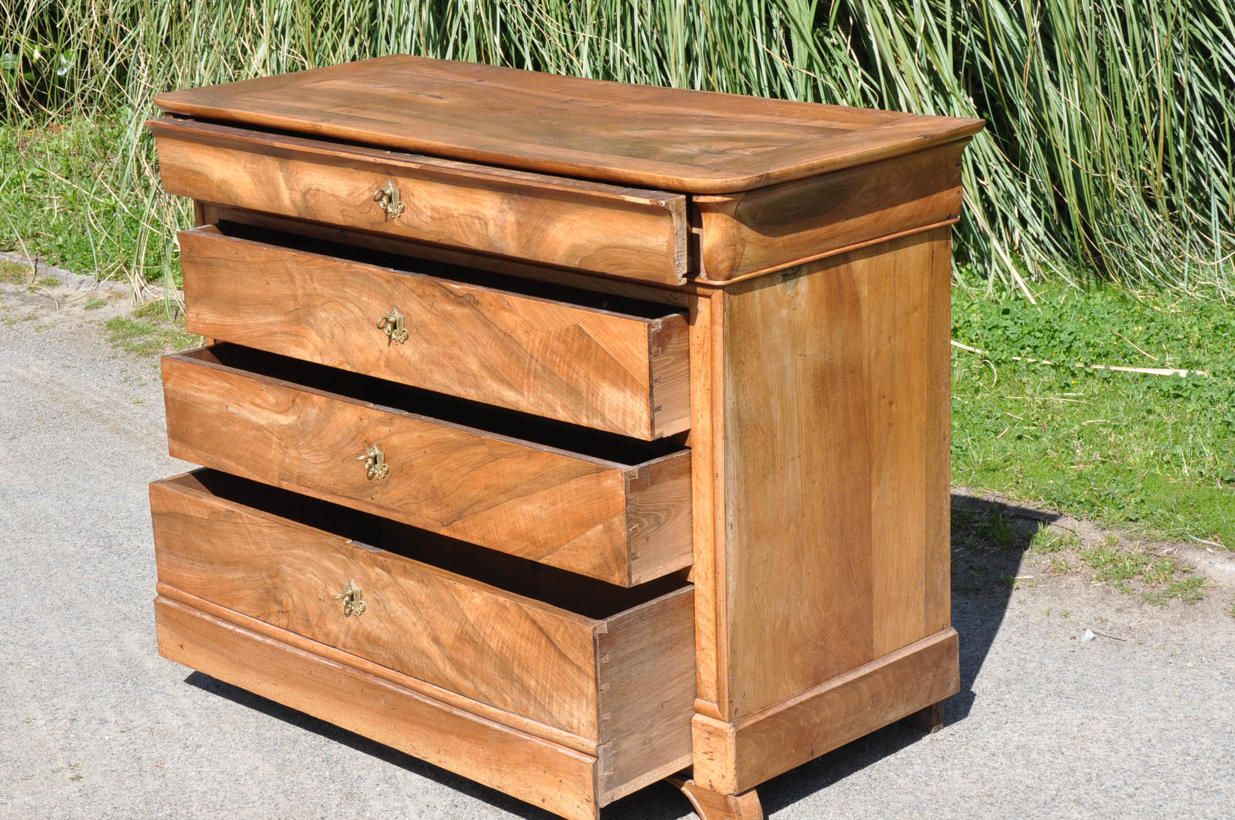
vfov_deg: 18.1
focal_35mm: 75
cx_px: 618
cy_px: 410
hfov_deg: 27.0
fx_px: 2570
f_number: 14
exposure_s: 1/200
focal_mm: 50
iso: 320
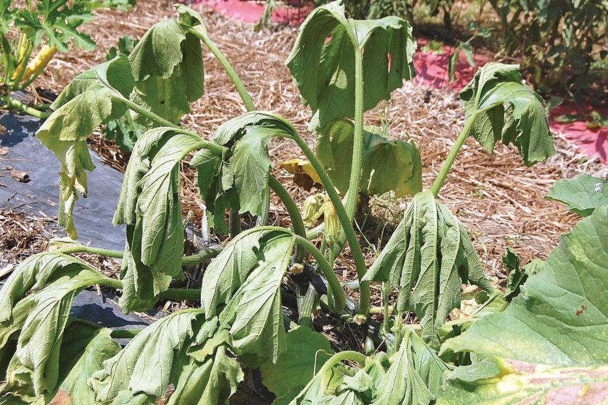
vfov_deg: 24.2
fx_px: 946
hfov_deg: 35.6
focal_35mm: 56
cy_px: 219
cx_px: 333
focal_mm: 34
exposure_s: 1/500
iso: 200
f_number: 8
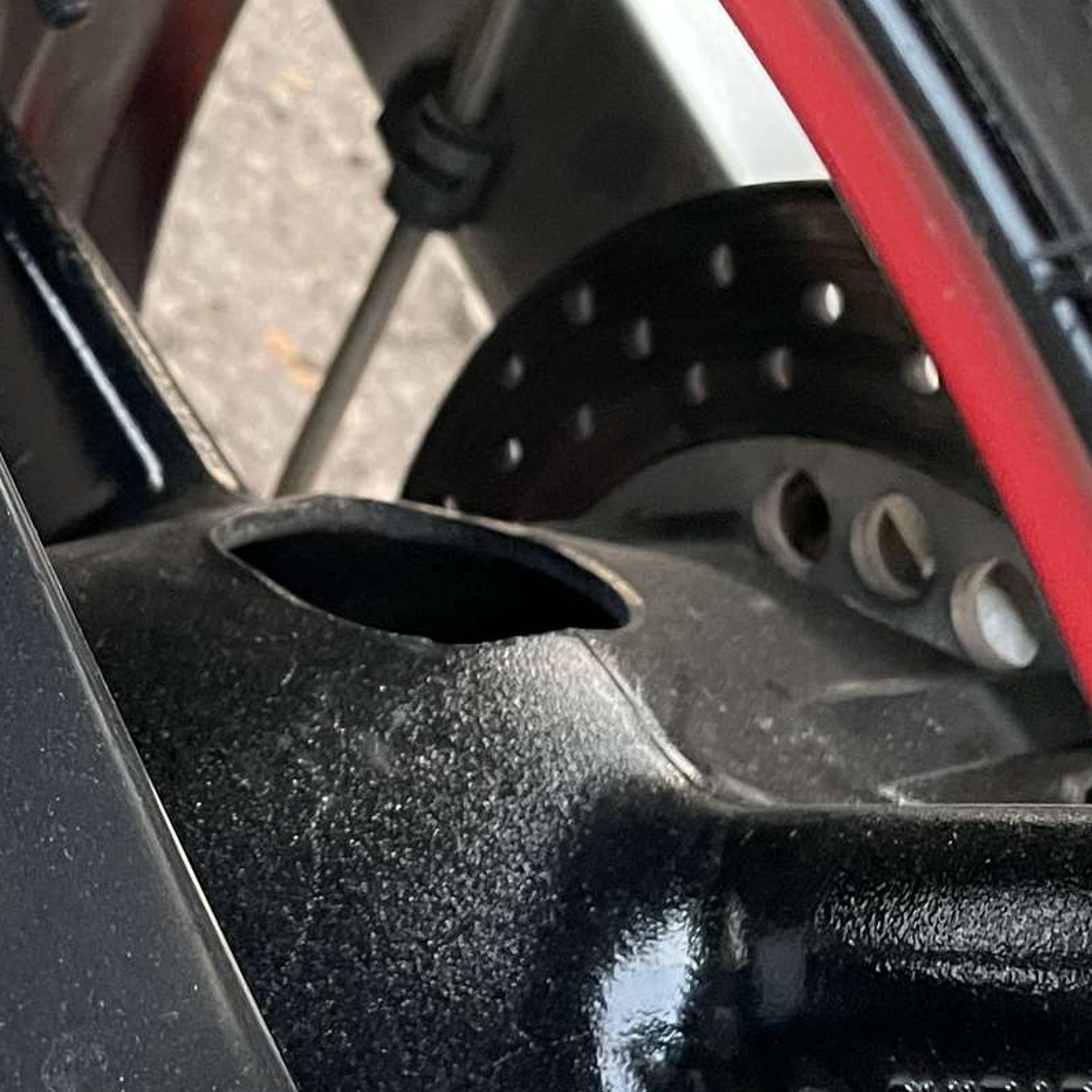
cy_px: 415
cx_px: -106
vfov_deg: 22.4
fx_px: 2748
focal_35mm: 77
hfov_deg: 21.3
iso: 400
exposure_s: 1/60
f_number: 1.6
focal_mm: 4.2
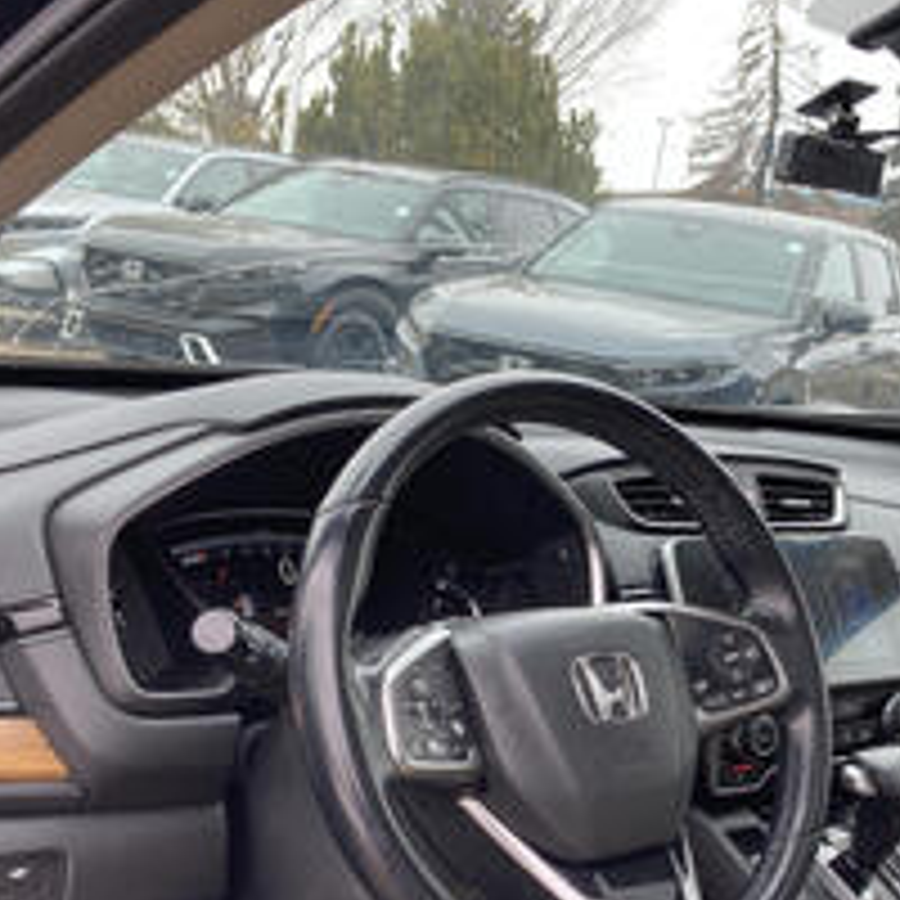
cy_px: 682
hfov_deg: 32.4
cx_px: 639
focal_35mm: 52
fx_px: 1530
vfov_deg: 32.1
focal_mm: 3.99
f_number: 1.8
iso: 32
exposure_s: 1/121
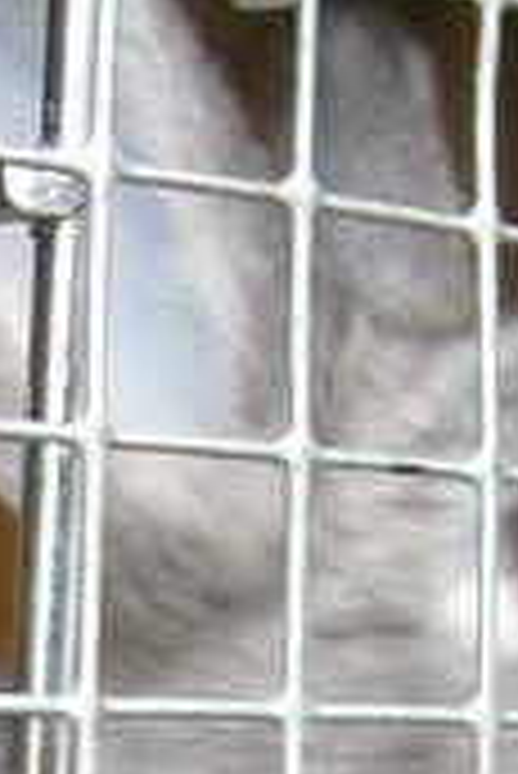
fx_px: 3166
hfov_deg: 9.3
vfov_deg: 13.7
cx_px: -23
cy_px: 855
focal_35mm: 147
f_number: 2.7
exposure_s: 1/60
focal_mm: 6.2
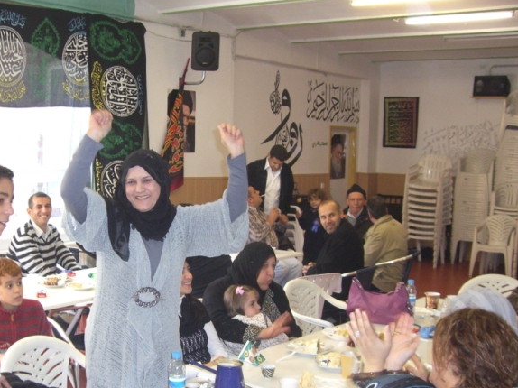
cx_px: 201
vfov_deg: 27.4
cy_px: 254
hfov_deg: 36.0
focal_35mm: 53
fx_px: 793
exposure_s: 1/60
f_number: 2.7
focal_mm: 6.2
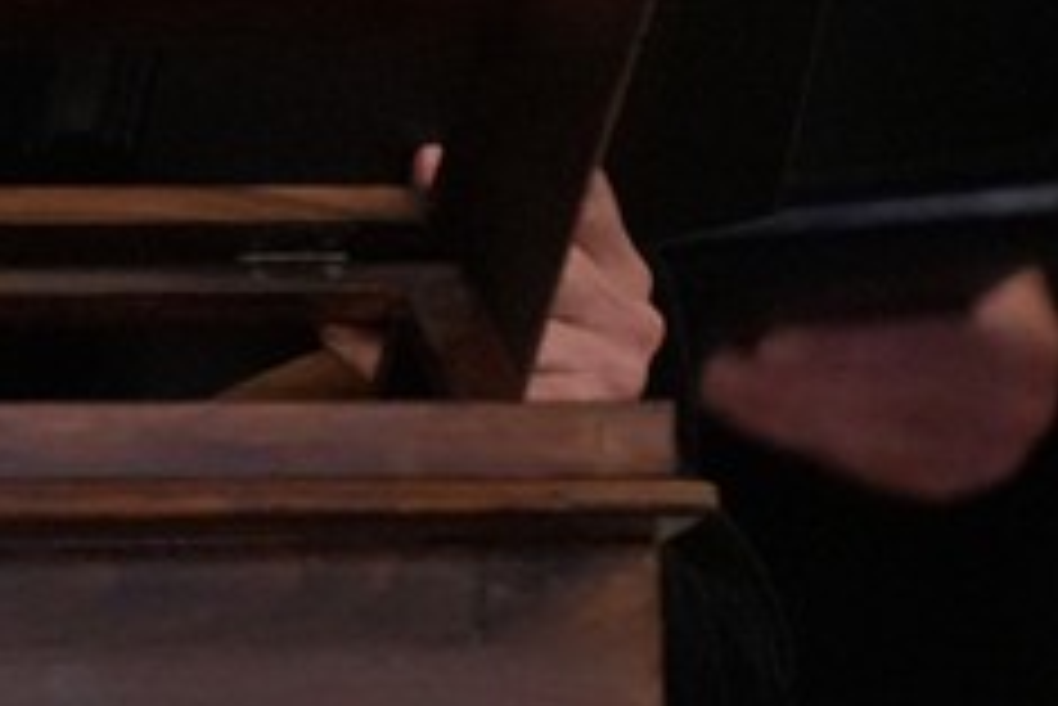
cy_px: -542
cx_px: -378
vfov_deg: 1.4
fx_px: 28788
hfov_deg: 2.1
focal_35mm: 979
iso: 8000
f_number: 2.8
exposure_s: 1/200
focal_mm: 180
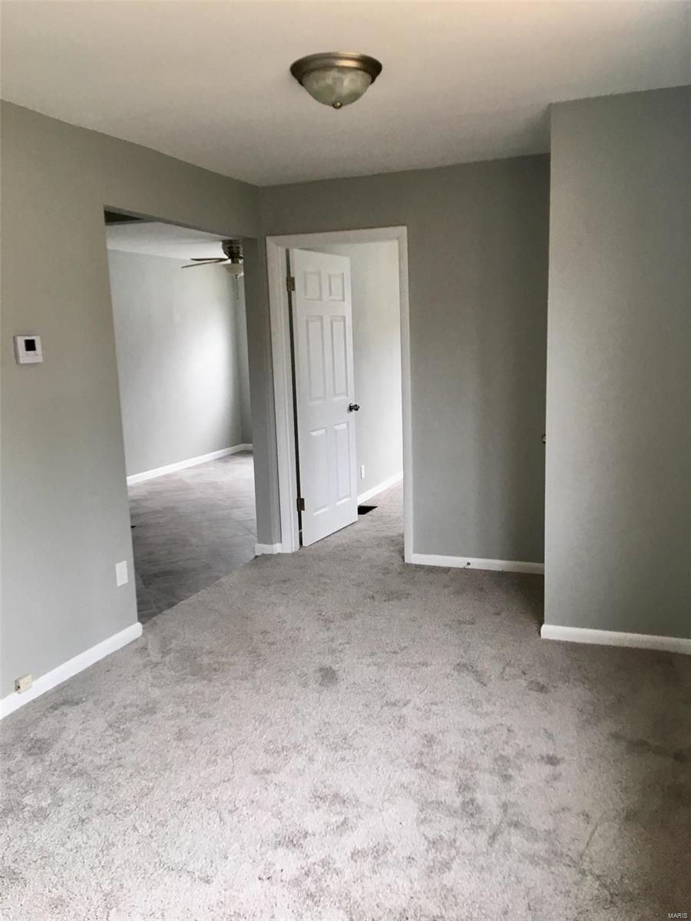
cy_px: 460
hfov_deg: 48.2
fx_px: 772
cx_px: 346
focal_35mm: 29
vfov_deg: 61.7
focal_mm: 4.15
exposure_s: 1/30
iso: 32
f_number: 2.2
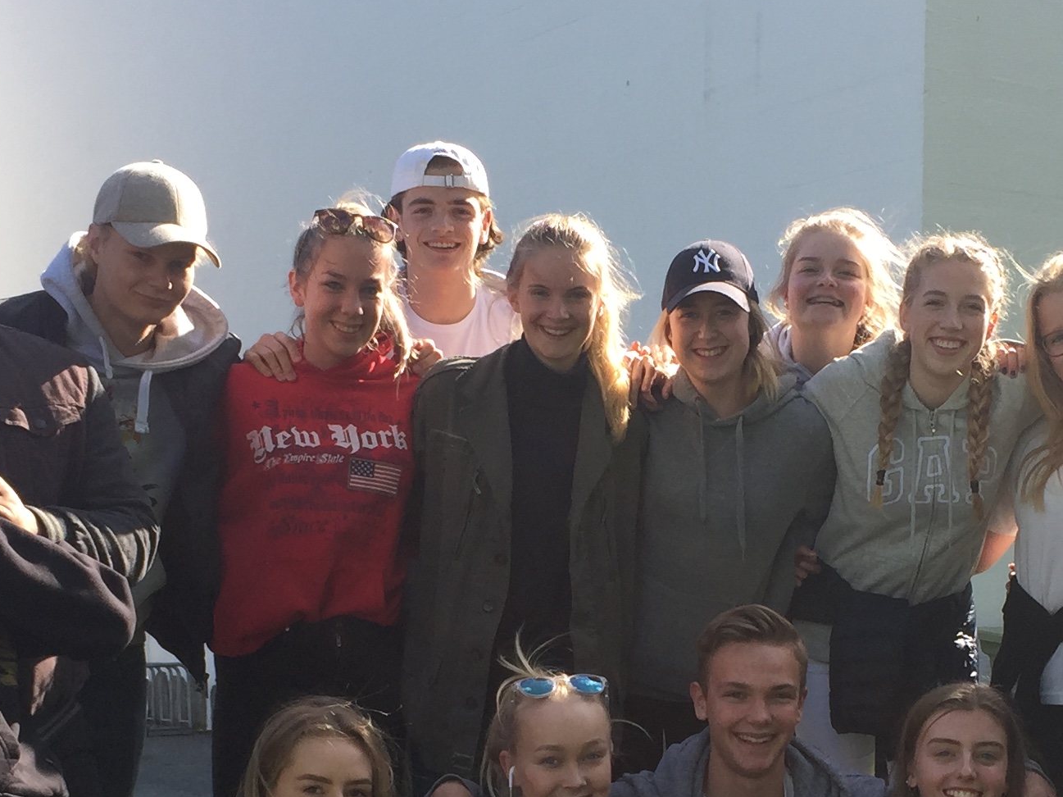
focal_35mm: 73
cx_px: 643
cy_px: 720
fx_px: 2241
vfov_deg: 19.8
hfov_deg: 26.6
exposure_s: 1/501
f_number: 2.2
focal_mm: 4.15
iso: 32
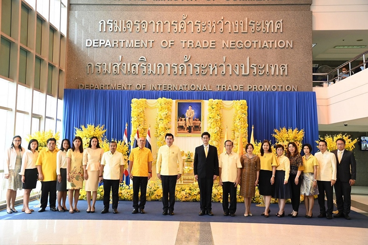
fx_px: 388
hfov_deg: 50.7
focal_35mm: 38
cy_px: 122
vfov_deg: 35.0
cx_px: 184
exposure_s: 1/250
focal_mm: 38
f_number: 5
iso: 4500
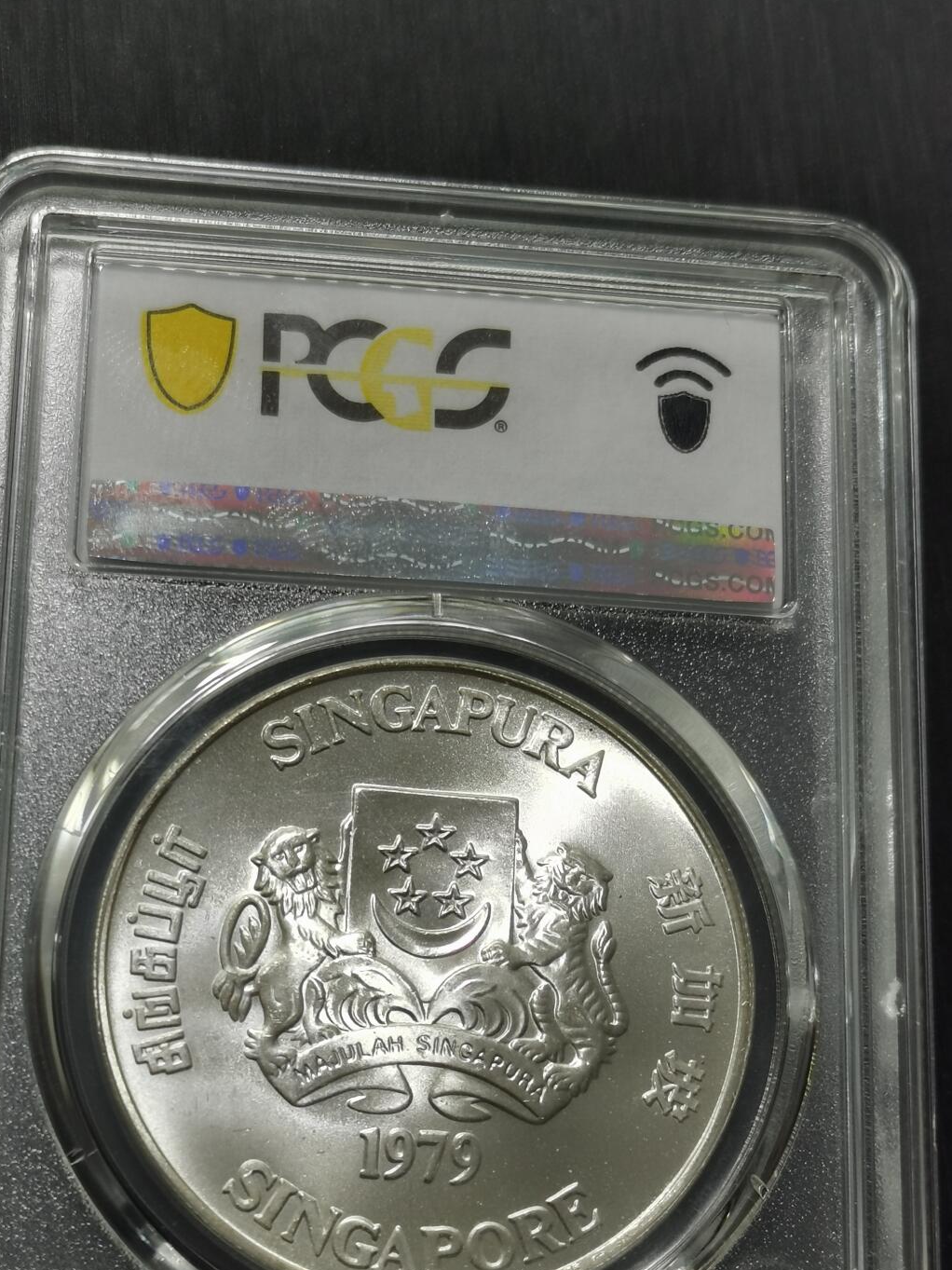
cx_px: 384
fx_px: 2567
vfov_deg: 27.7
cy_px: 817
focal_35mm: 70
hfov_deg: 21.0
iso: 50
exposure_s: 1/124
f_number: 1.8
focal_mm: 5.58
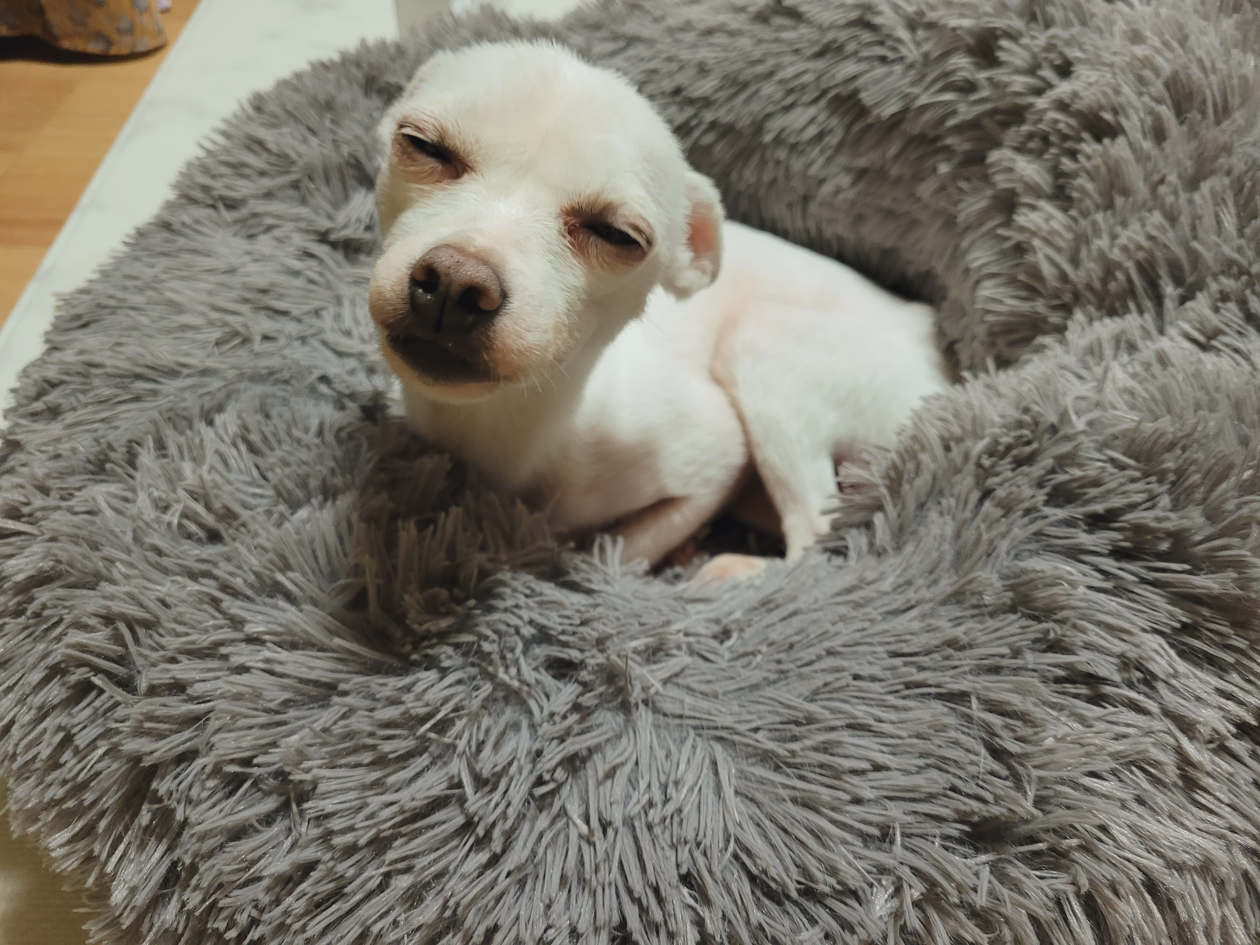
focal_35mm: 26
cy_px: 472
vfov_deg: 53.1
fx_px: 946
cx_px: 630
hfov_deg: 67.3
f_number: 1.8
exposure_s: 1/39
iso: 320
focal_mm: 5.4
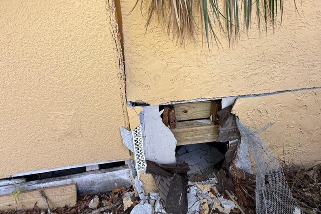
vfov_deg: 53.2
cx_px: 167
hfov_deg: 78.6
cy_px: 41
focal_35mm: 22
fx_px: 196
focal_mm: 2.22
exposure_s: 1/113
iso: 50
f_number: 2.2
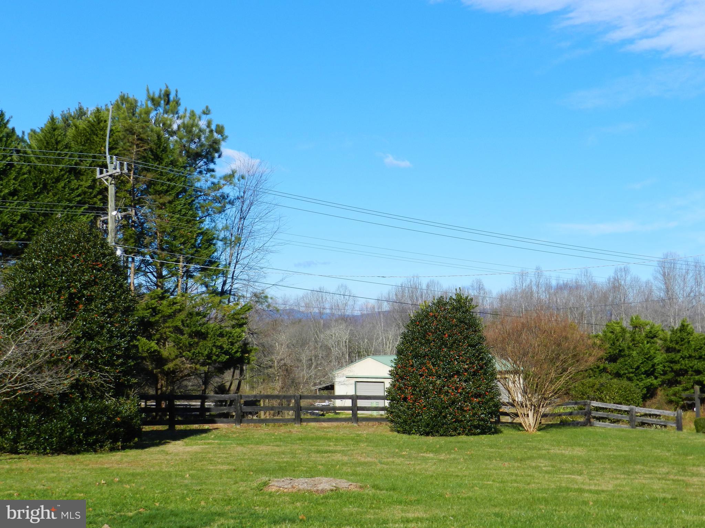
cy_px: 264
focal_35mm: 53
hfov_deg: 36.2
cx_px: 352
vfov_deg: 27.5
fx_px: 1079
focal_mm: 9.4
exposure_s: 1/1000
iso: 160
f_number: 4.4
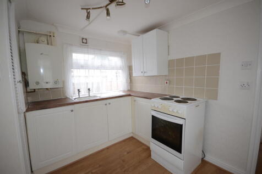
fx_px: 109
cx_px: 131
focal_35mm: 15
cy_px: 87
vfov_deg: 77.3
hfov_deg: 100.4
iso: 250
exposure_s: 1/160
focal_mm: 10
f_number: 4
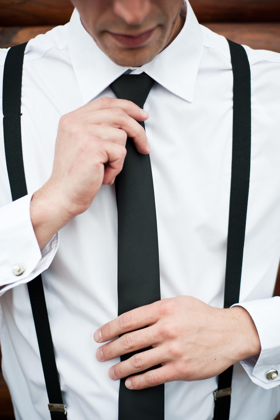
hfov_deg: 27.0
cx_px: 140
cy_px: 210
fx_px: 584
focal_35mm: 50
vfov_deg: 39.6
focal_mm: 50
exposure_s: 1/320
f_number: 2.2
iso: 200
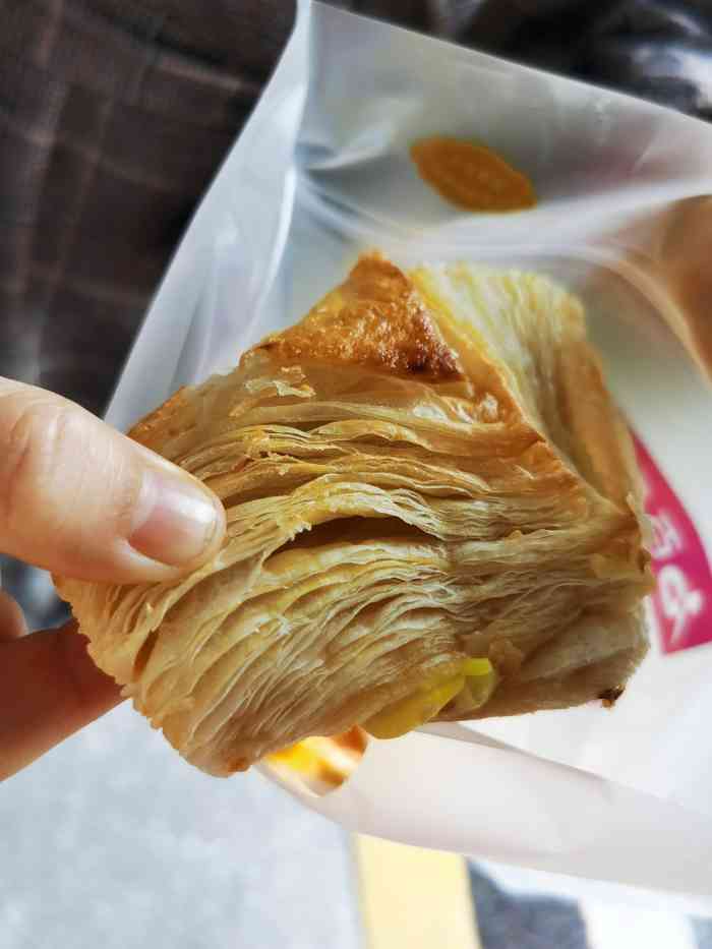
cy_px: 474
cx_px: 356
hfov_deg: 43.0
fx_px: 905
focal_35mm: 33
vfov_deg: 55.3
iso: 64
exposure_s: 1/100
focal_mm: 5.56
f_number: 1.6
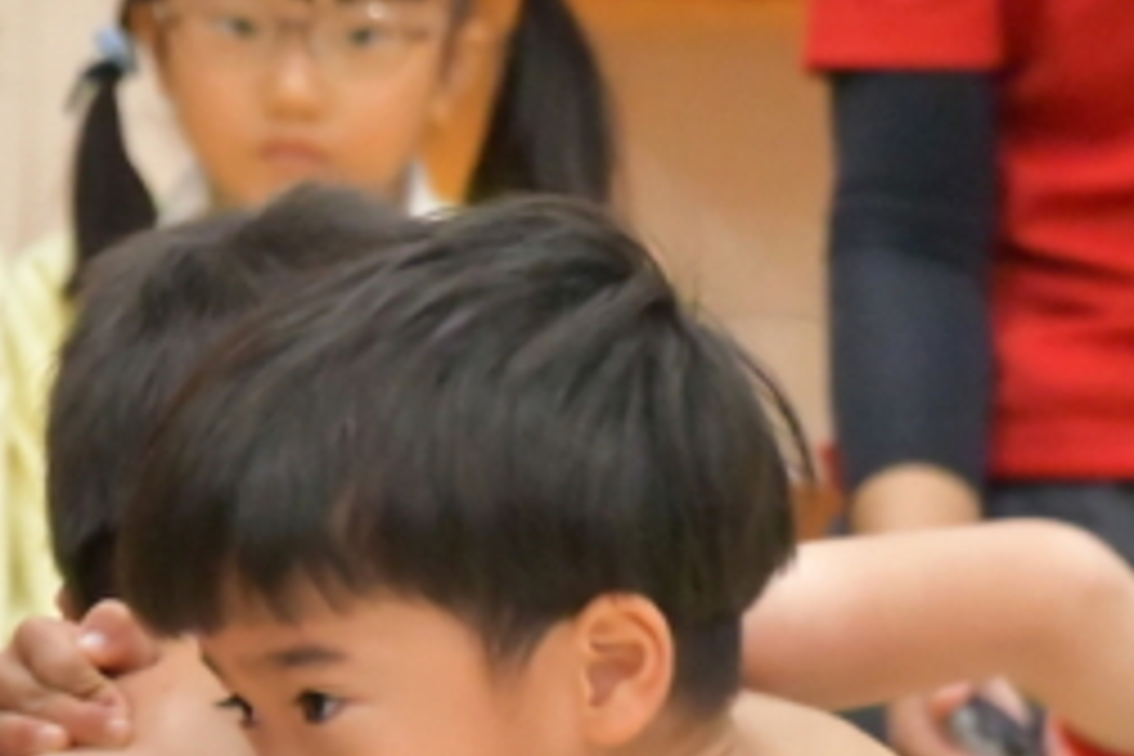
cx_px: 338
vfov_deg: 3.5
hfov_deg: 5.2
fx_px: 12379
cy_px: 680
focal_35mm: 393
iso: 20000
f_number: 5.6
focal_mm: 110
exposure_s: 1/400
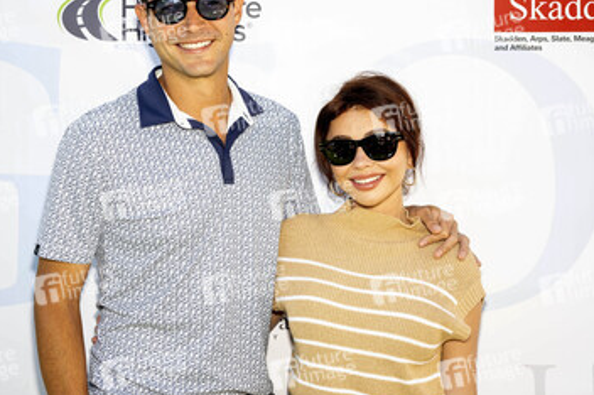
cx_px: 267
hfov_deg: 39.6
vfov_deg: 26.9
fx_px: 824
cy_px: 159
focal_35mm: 50
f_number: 5.6
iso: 200
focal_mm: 39
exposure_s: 1/200
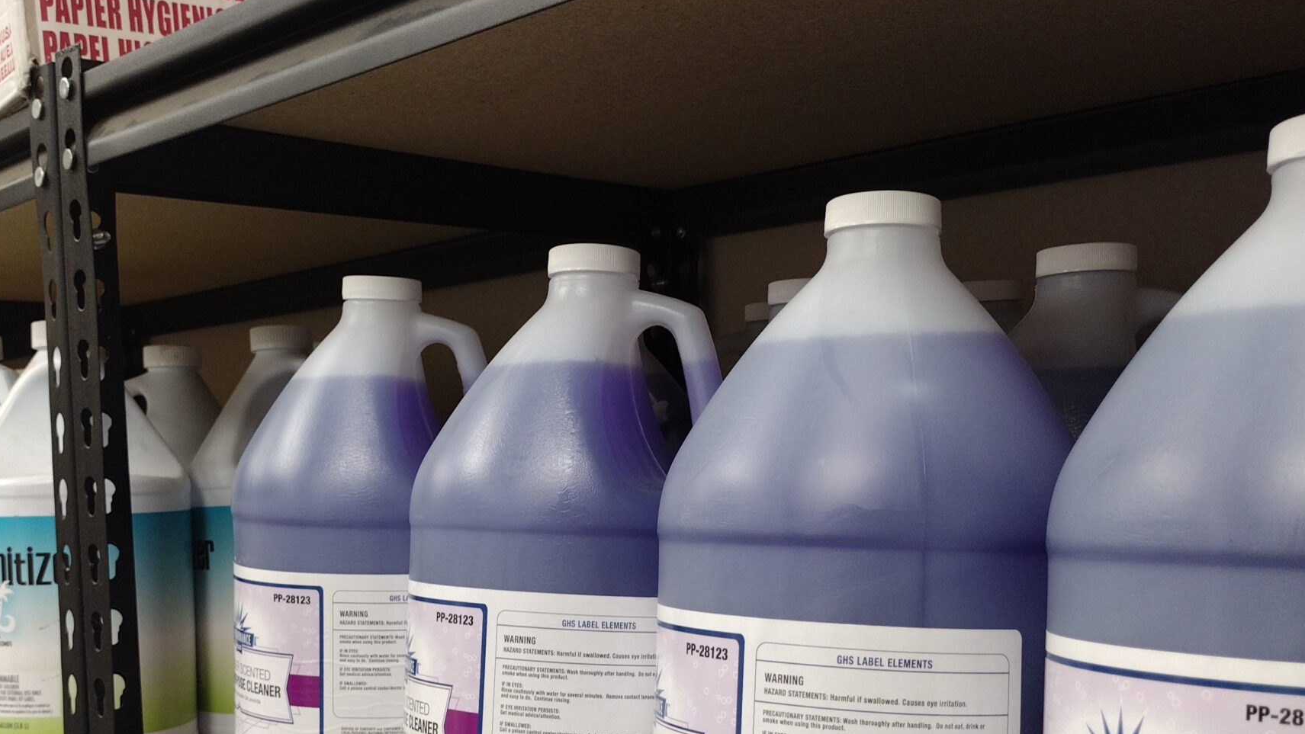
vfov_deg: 26.8
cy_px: 553
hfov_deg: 46.3
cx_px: 593
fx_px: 1523
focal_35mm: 44
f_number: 1.7
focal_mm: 4.71
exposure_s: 1/40
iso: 176
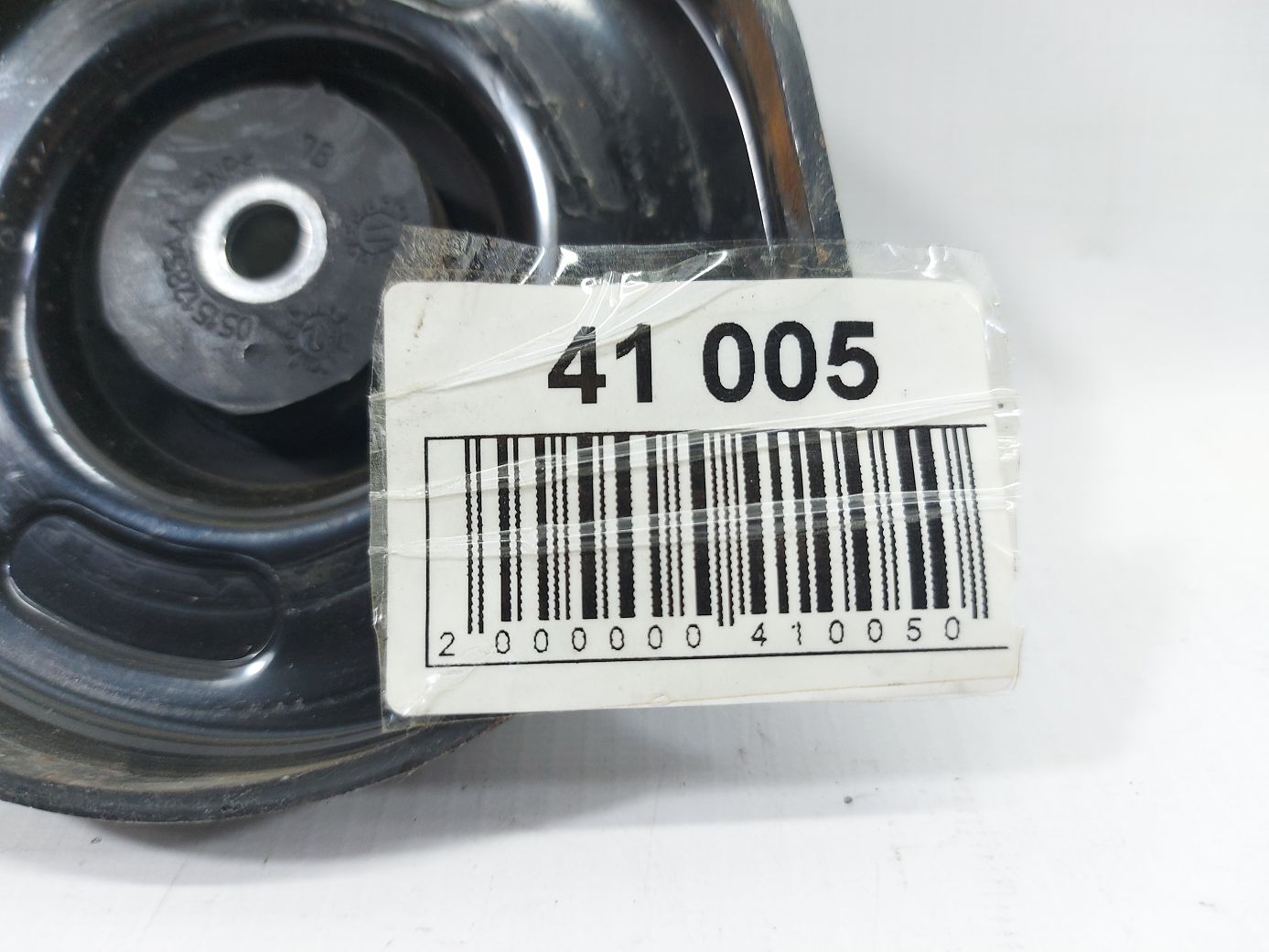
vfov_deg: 56.8
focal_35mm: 24
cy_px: 476
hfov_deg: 71.6
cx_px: 634
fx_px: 880
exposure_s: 1/50
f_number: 1.8
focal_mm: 5.23
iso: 64
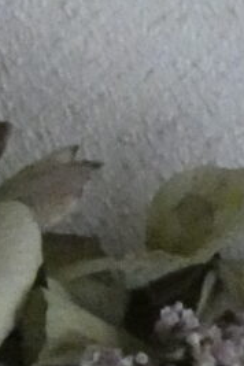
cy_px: -267
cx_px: -82
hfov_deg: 4.0
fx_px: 3487
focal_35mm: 343
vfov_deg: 5.9
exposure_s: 1/25
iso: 1600
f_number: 4.5
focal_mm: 7.8
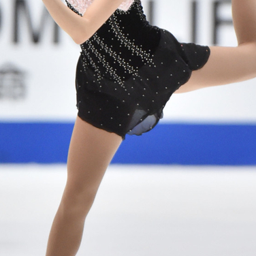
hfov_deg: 2.0
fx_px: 7254
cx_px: 114
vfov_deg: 2.0
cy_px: 52
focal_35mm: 867
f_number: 4
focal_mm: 400
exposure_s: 1/1000
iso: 4000
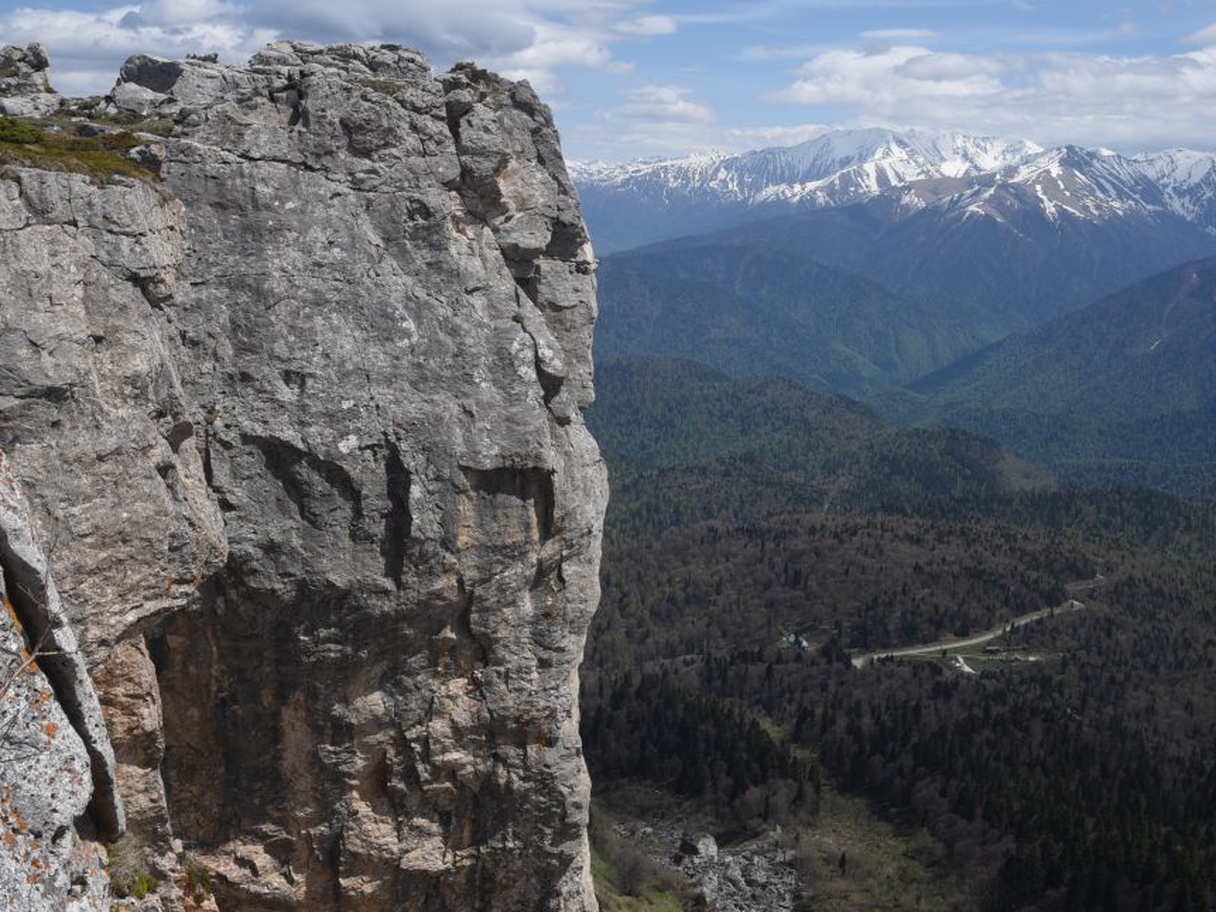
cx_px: 608
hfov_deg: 42.1
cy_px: 520
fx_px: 1581
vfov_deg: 32.1
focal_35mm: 45
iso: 125
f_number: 16
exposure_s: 1/125
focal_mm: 31
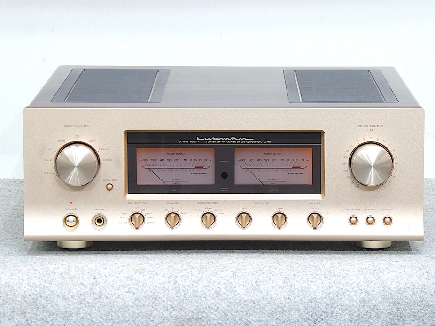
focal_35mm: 140
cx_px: 225
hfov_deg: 14.1
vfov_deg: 10.6
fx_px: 1759
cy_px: 162
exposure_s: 1/5
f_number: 5.3
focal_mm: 24.2
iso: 200
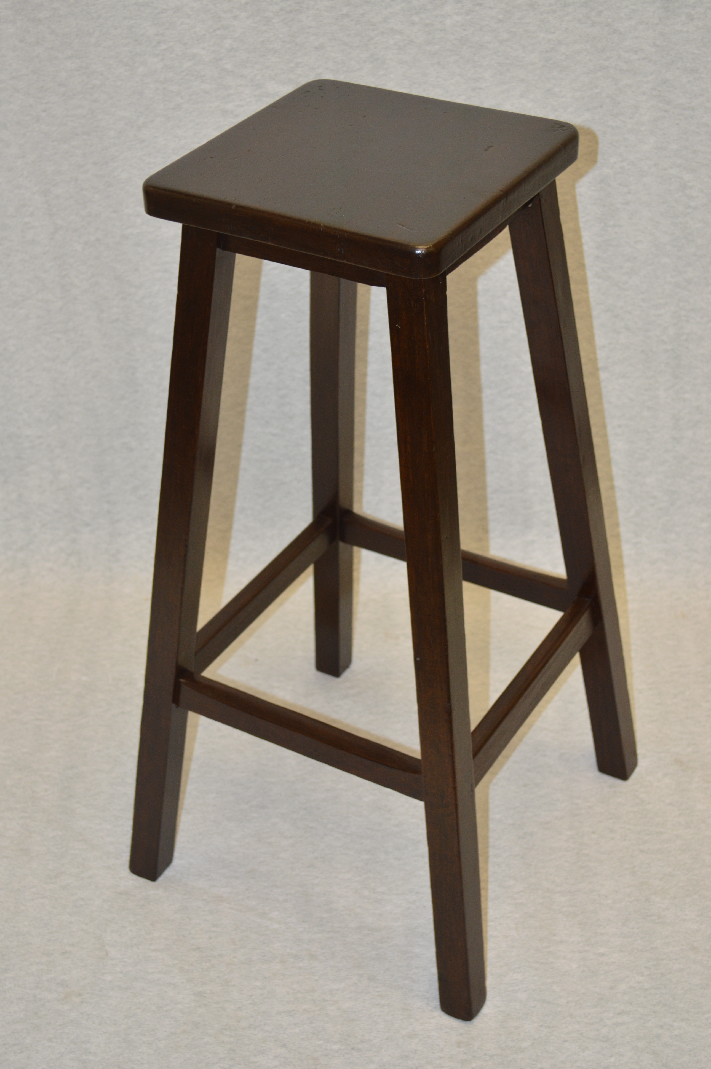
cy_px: 534
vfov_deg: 35.1
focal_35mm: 57
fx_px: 1692
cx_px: 356
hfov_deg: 23.7
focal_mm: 38
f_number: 5.6
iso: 200
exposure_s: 1/50
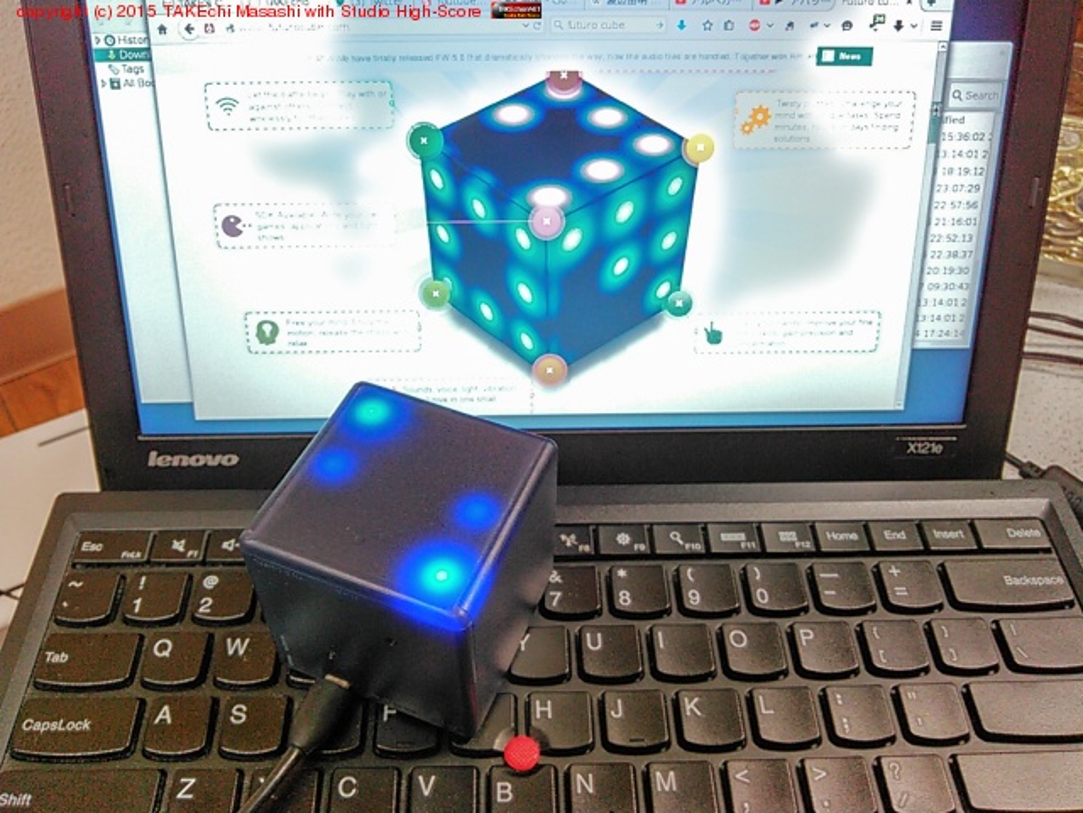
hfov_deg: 60.0
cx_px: 542
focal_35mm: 30
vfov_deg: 46.8
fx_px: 939
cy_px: 406
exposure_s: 1/15
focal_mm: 4
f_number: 2.4
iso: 100
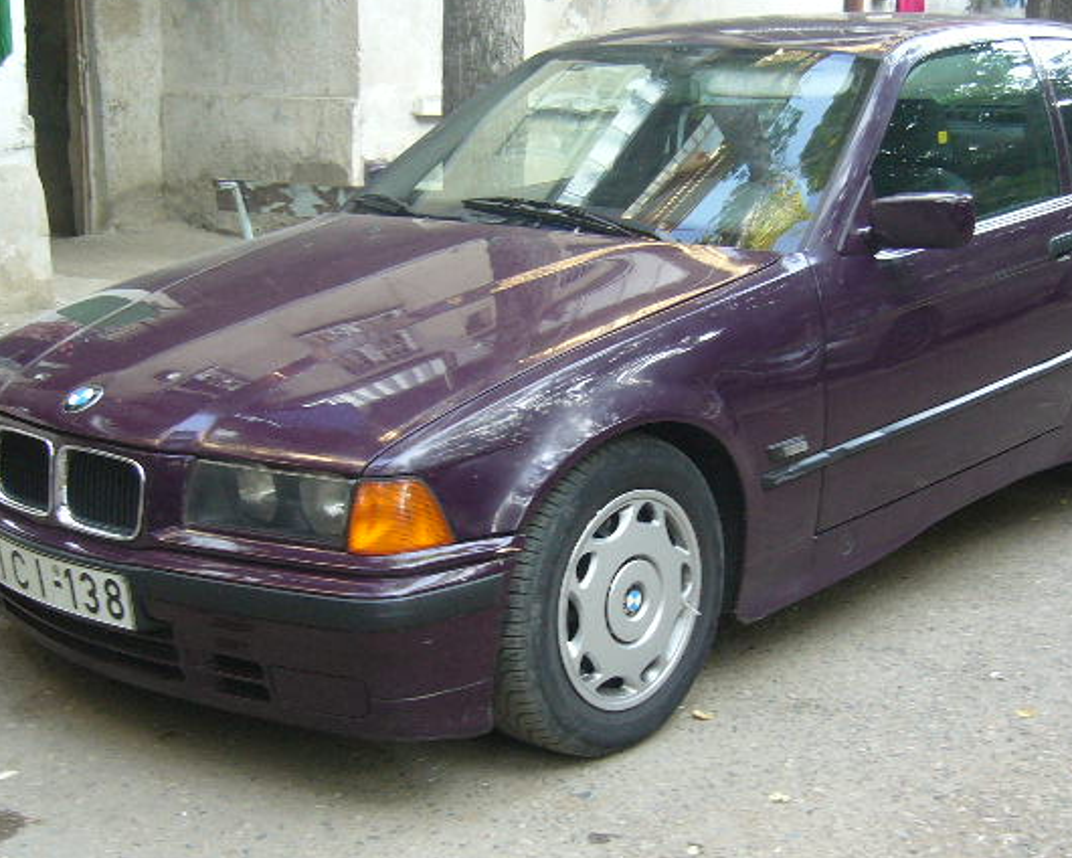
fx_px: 1682
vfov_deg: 28.6
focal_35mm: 53
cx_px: 574
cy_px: 423
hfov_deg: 35.3
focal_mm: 6
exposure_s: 1/20
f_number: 2.9
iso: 100
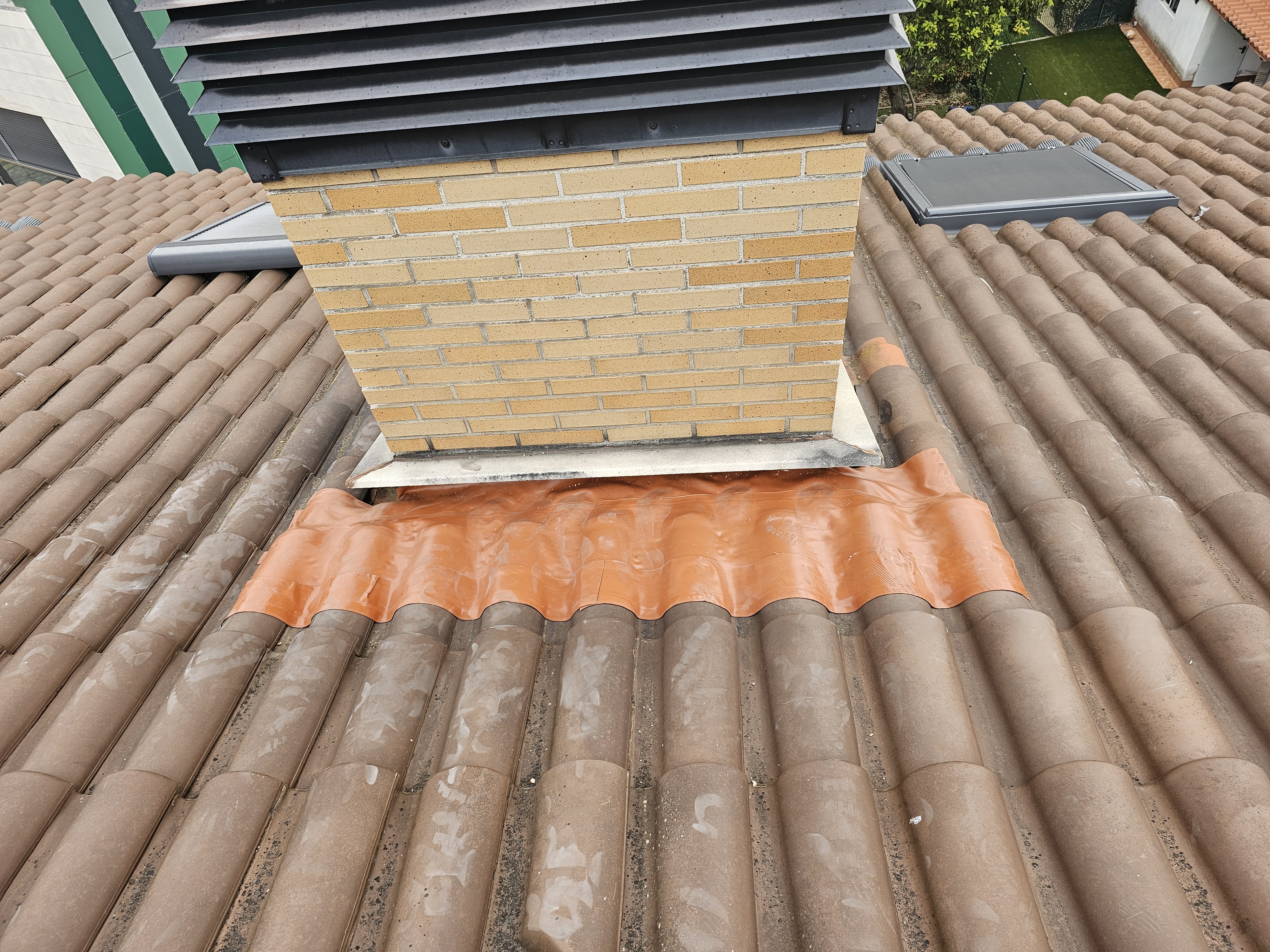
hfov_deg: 73.9
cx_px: 635
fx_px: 844
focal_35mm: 23
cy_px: 476
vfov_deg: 58.9
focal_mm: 6.3
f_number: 1.7
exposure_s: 1/180
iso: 20
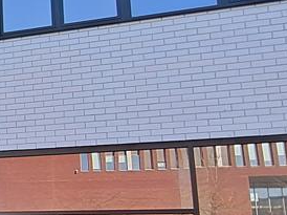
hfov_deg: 20.4
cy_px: 124
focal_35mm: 76
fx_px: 630
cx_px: -187
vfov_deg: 19.3
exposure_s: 1/287
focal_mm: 1.74
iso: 50
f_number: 2.2
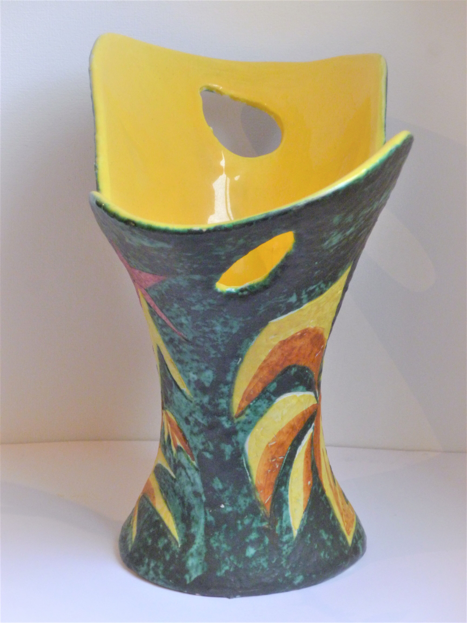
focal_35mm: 142
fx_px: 2554
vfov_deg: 13.9
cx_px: 234
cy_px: 312
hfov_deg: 10.4
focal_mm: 25.3
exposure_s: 1/8
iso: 320
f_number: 5.8
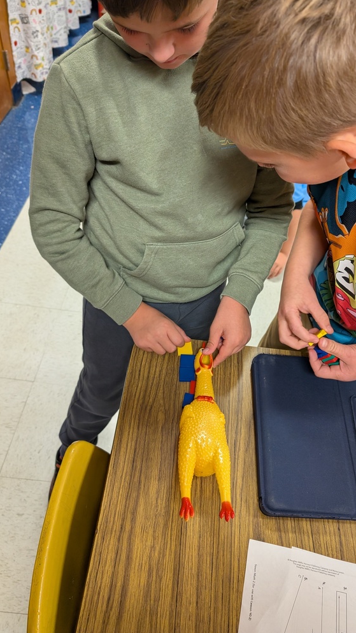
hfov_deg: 42.7
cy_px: 310
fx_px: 453
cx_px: 214
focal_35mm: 27
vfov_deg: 69.8
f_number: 1.68
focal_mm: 6.9
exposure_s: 1/120
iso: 405
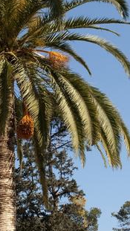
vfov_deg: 20.7
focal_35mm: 103
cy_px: 110
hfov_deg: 11.7
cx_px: 35
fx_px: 631
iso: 200
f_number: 8
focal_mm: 17
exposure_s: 1/200
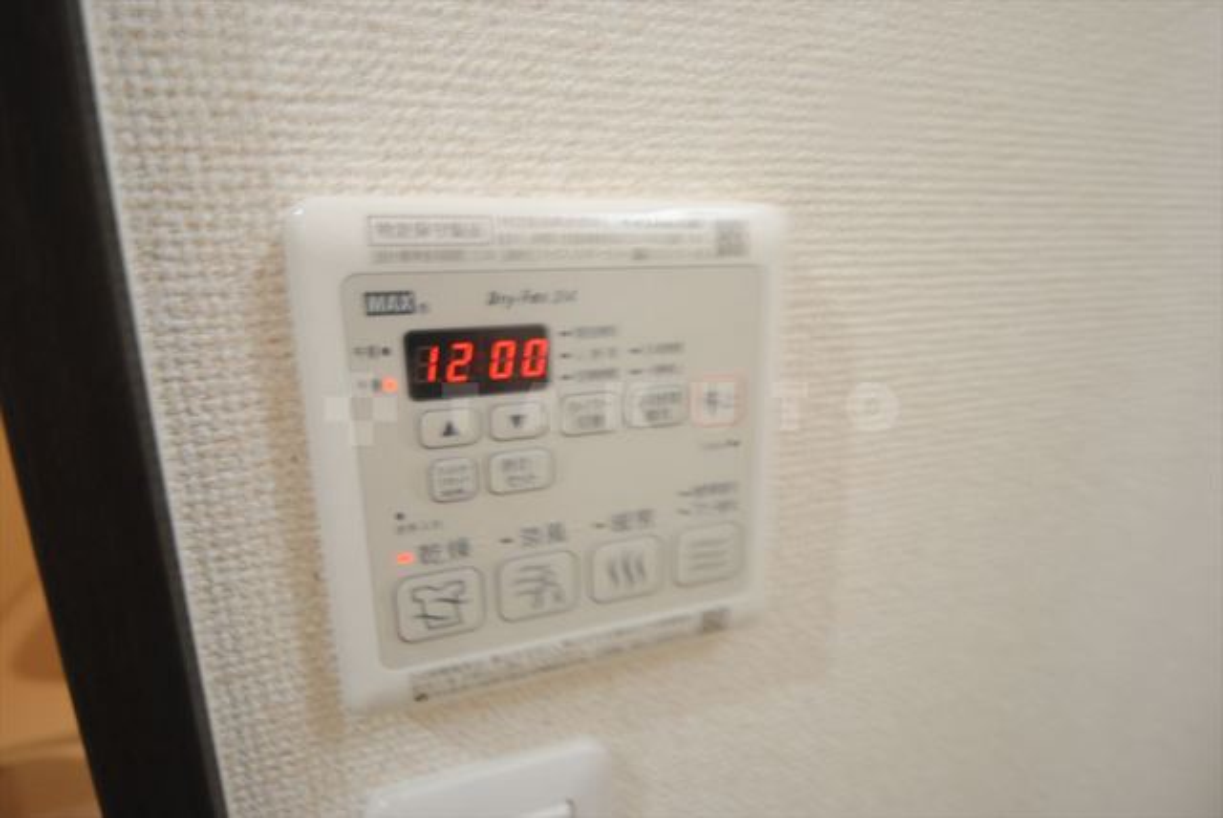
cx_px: 612
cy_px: 409
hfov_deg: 85.4
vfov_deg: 63.3
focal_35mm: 20
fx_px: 663
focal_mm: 13
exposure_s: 1/2.5
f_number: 5
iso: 100
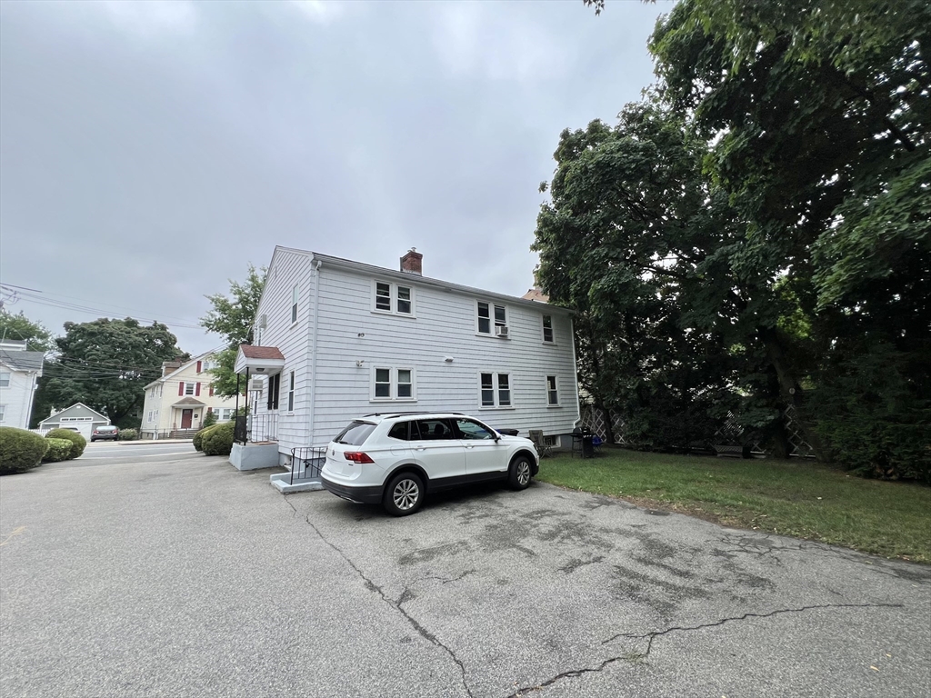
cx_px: 466
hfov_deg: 106.2
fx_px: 350
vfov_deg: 89.9
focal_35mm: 13
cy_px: 349
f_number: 1.8
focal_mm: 1.57
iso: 32
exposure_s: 1/1277
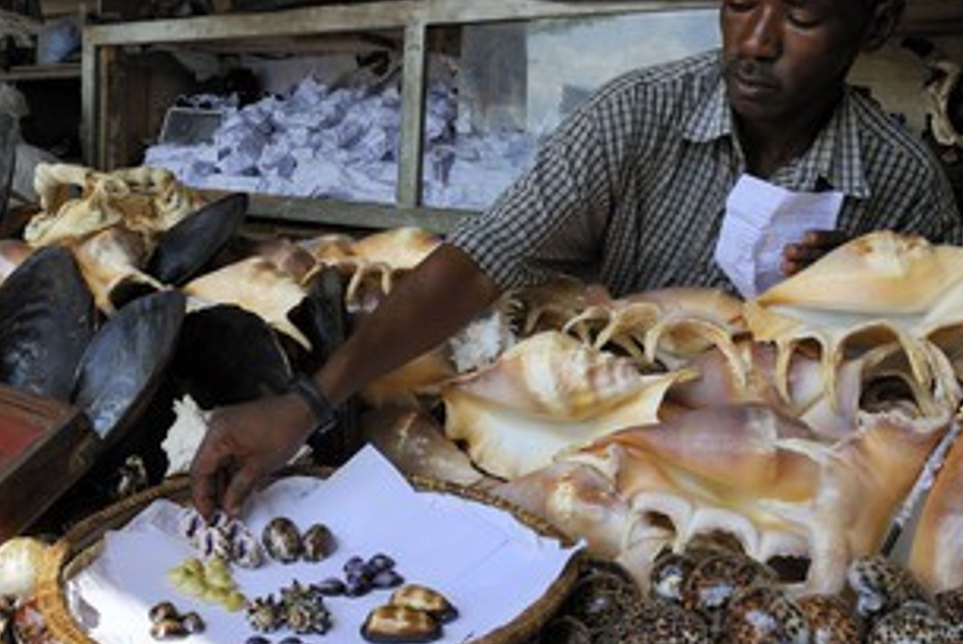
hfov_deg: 56.9
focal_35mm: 33
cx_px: 410
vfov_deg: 40.0
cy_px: 303
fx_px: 884
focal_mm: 24
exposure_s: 1/160
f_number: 13
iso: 400
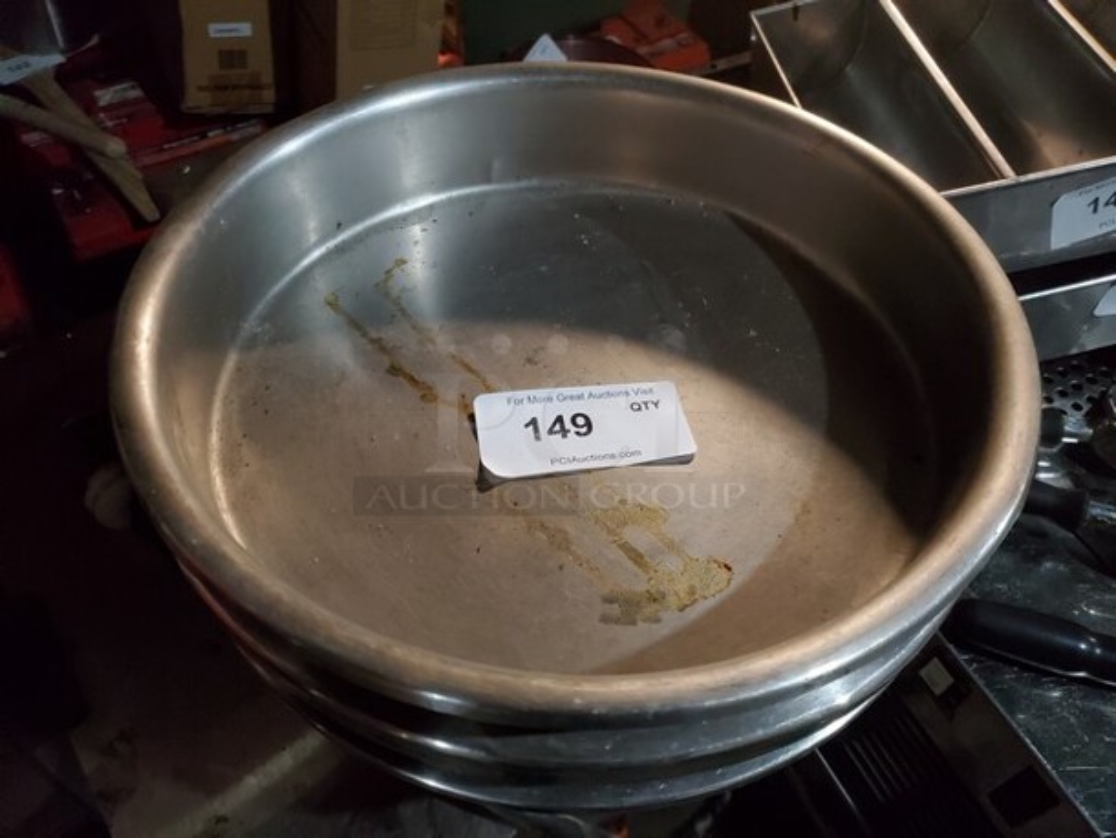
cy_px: 419
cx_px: 558
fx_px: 839
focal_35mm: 26
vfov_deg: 53.1
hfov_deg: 67.3
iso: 640
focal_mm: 4.3
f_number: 1.5
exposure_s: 1/40
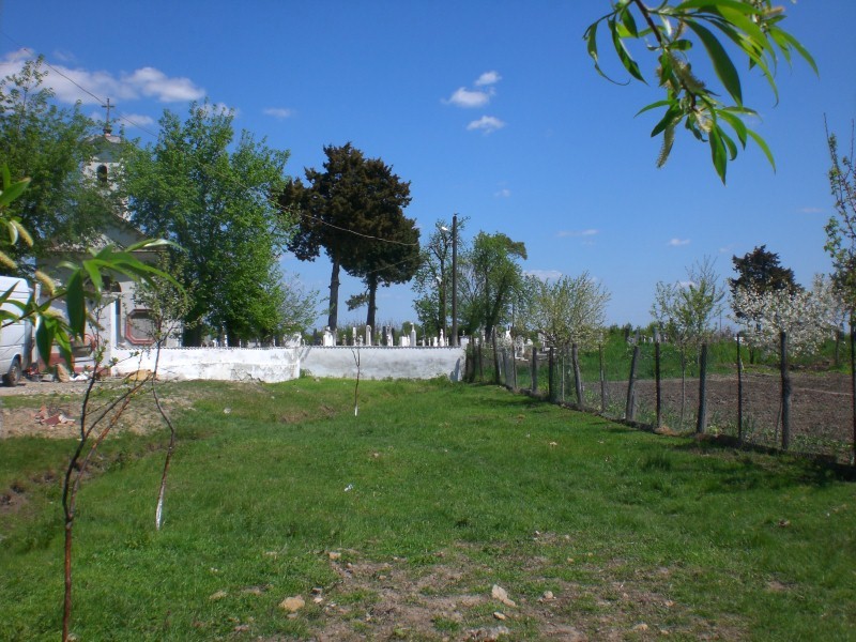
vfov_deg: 37.7
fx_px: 940
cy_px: 321
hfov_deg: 49.0
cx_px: 428
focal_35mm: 38
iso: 50
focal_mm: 6.3
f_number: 4.4
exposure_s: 1/800
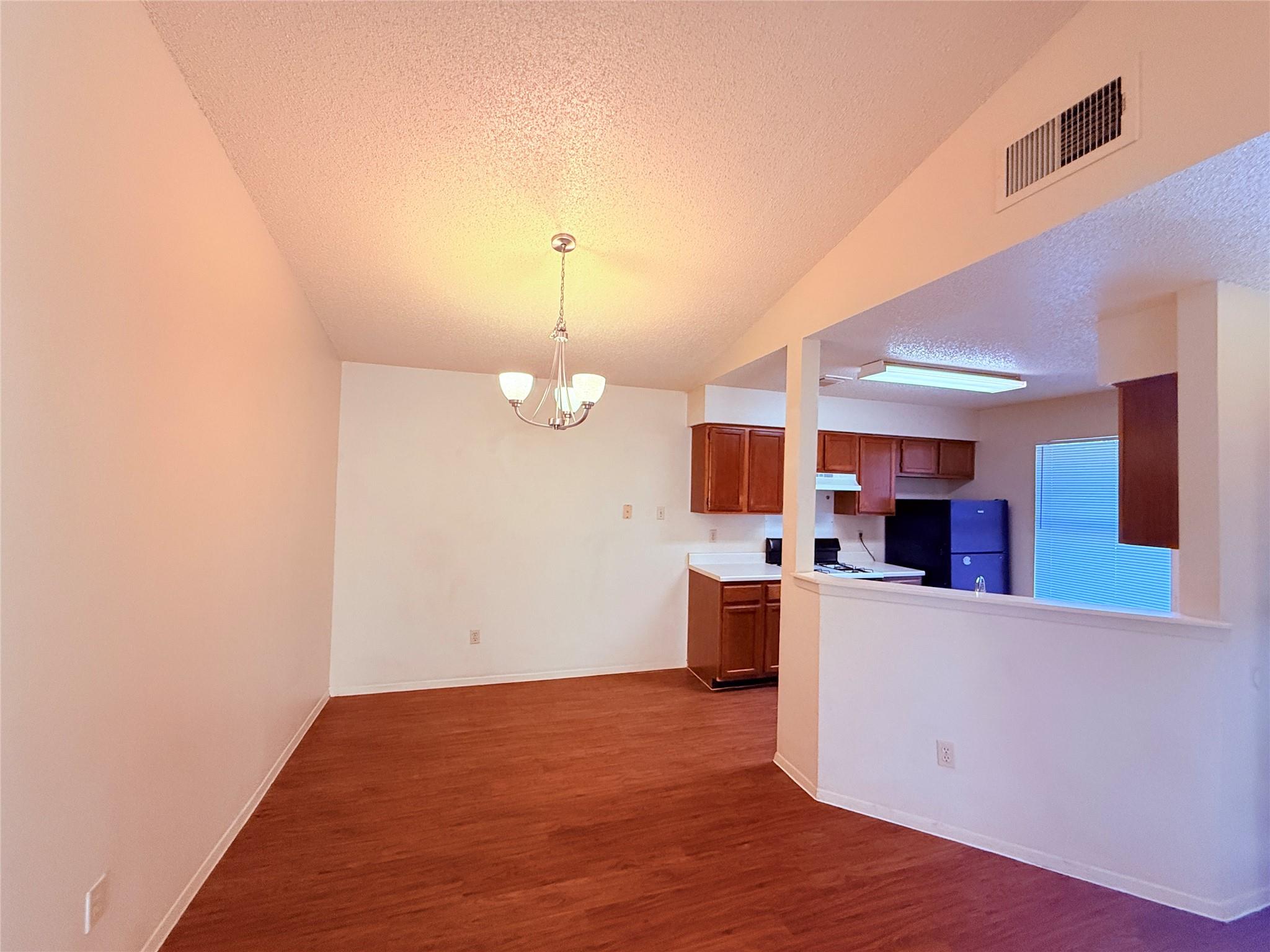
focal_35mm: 14
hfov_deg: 102.1
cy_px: 476
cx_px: 635
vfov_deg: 85.7
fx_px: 514
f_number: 2.2
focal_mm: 2.22
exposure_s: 1/120
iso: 400
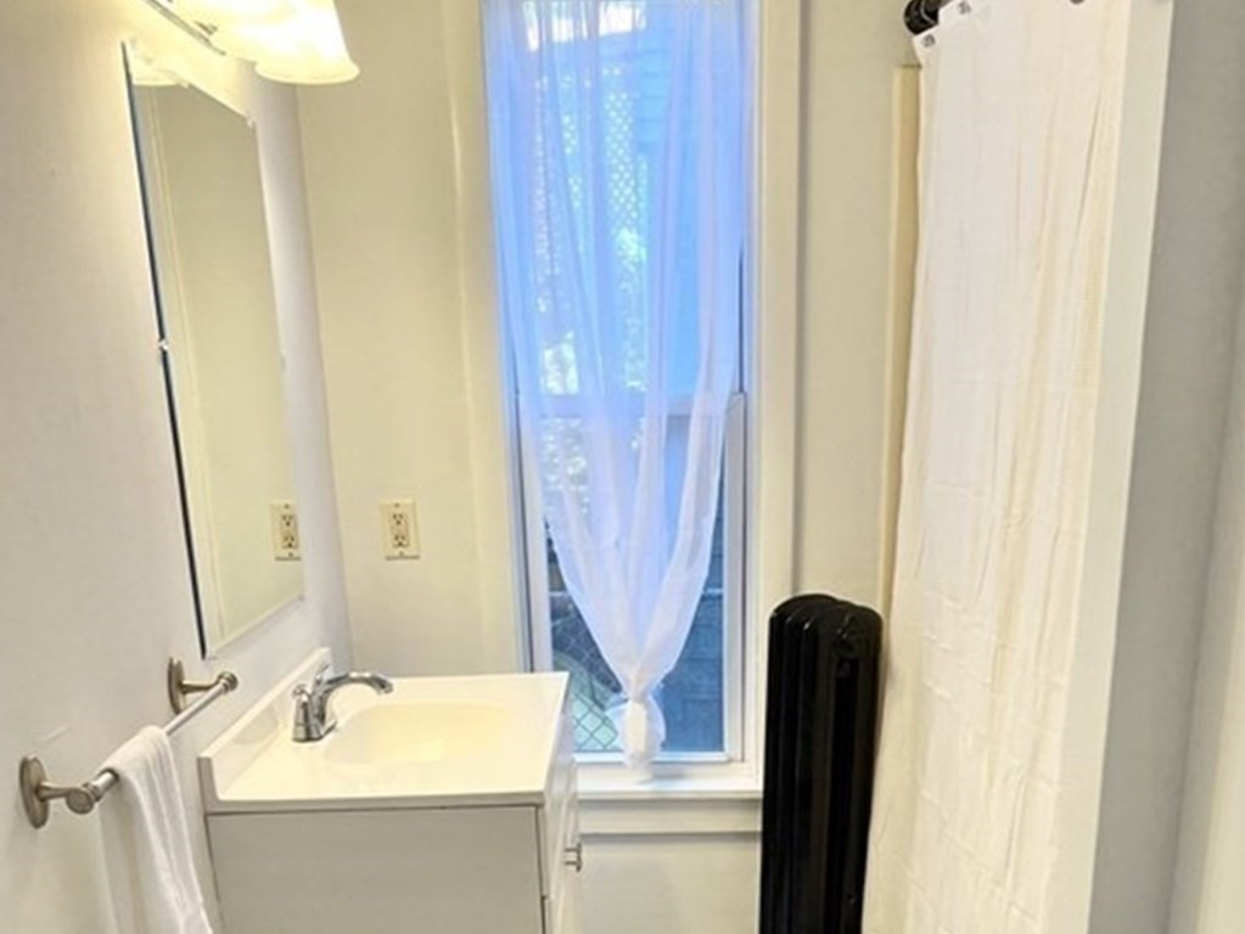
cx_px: 622
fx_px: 935
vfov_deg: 53.1
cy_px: 467
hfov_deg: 67.3
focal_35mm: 26
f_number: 1.5
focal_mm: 5.7
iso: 50
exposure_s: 1/120
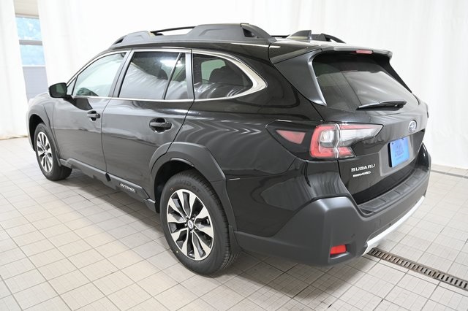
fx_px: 338
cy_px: 156
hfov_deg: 69.4
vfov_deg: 49.5
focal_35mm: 26
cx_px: 234
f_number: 5
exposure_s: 1/30
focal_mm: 26
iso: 640
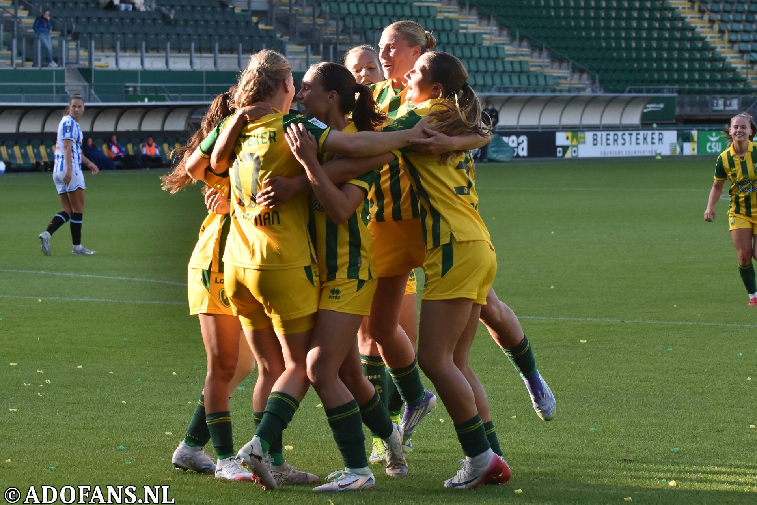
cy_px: 252
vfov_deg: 11.7
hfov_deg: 17.5
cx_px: 378
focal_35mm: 117
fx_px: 2460
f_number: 4.5
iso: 720
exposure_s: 1/1000
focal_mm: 78
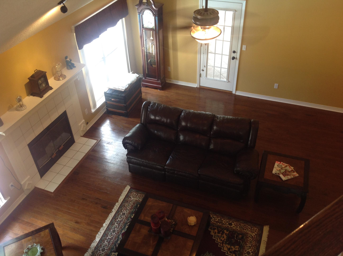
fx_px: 346
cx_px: 172
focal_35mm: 35
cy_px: 128
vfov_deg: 40.6
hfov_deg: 52.7
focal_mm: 4.28
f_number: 2.4
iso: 100
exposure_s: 1/15
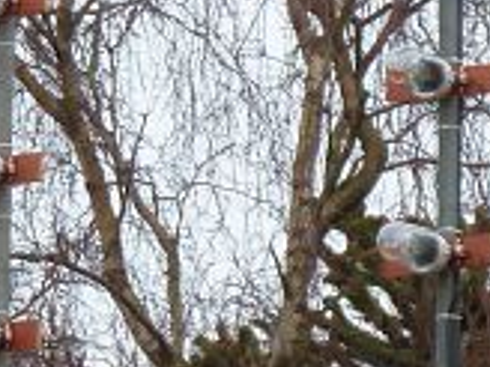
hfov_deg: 3.0
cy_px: 301
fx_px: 9201
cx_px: -326
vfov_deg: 2.3
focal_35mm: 650
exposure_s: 1/50
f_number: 4.3
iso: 80
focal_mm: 17
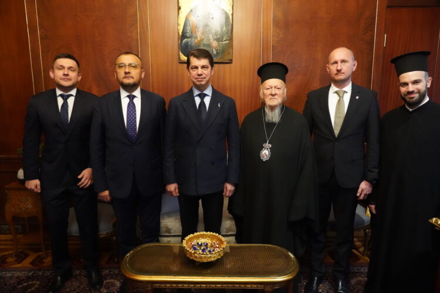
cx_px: 220
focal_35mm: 24
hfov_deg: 73.7
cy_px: 146
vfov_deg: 53.1
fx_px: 293
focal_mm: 24
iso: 20000
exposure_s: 1/320
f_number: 5.6
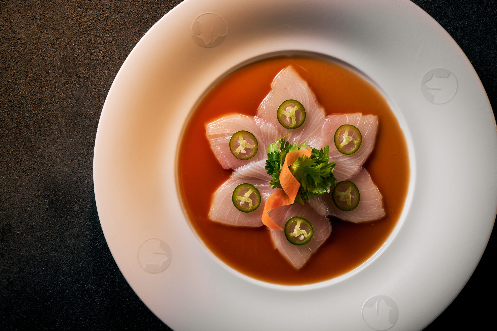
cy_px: 166
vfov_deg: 28.1
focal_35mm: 48
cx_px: 248
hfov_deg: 41.1
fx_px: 663
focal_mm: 48
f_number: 11
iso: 160
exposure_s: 1/160
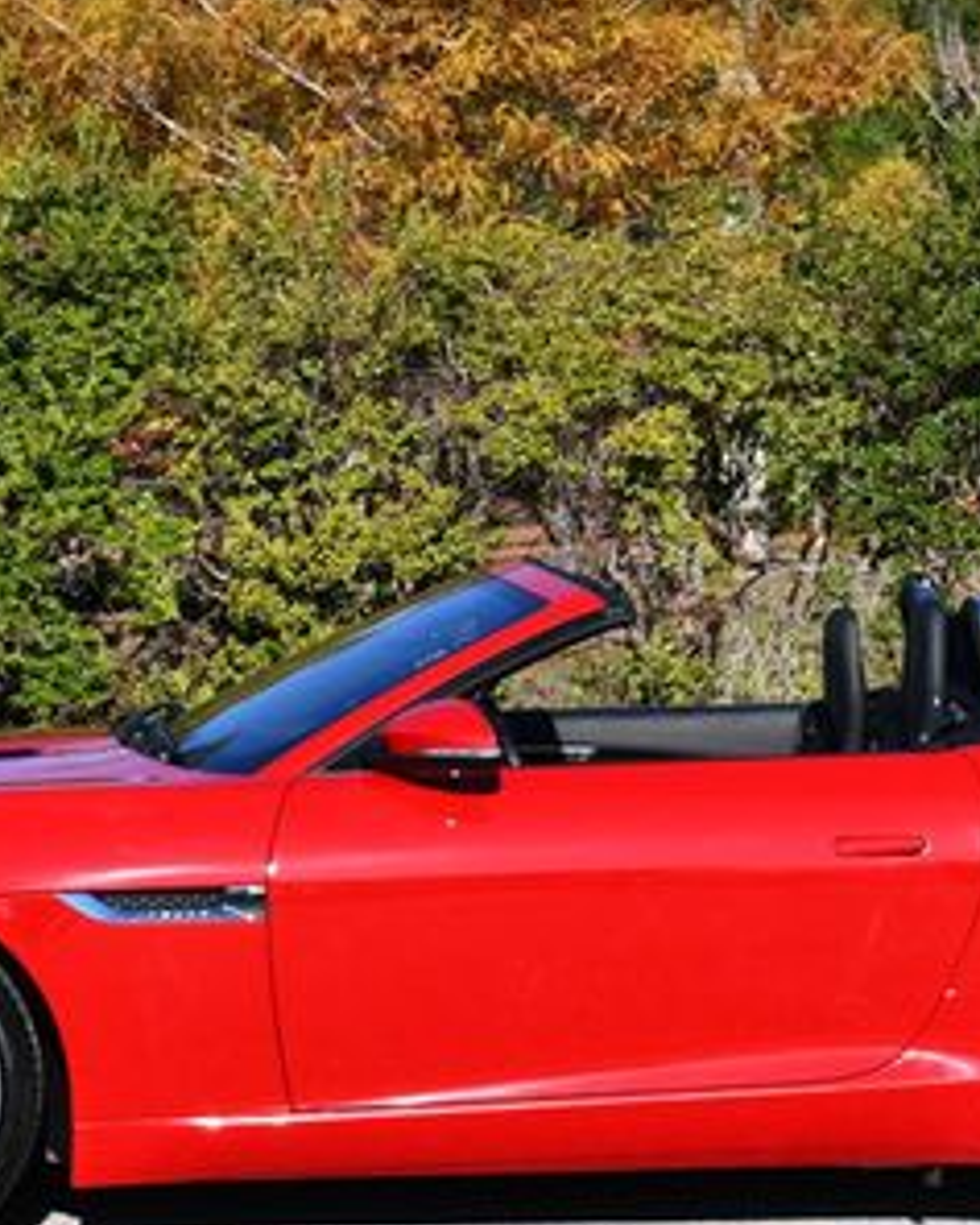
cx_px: 504
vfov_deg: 10.5
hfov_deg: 8.5
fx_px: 6631
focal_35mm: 183
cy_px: 455
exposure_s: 1/250
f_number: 8
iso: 100
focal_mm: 45
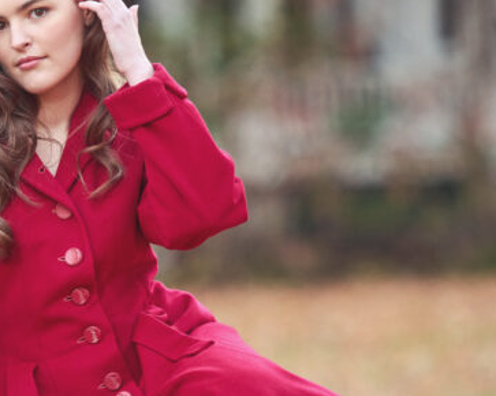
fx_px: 6412
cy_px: 190
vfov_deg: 3.5
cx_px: 210
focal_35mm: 437
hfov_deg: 4.4
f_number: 2.8
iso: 1000
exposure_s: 1/640
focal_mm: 165
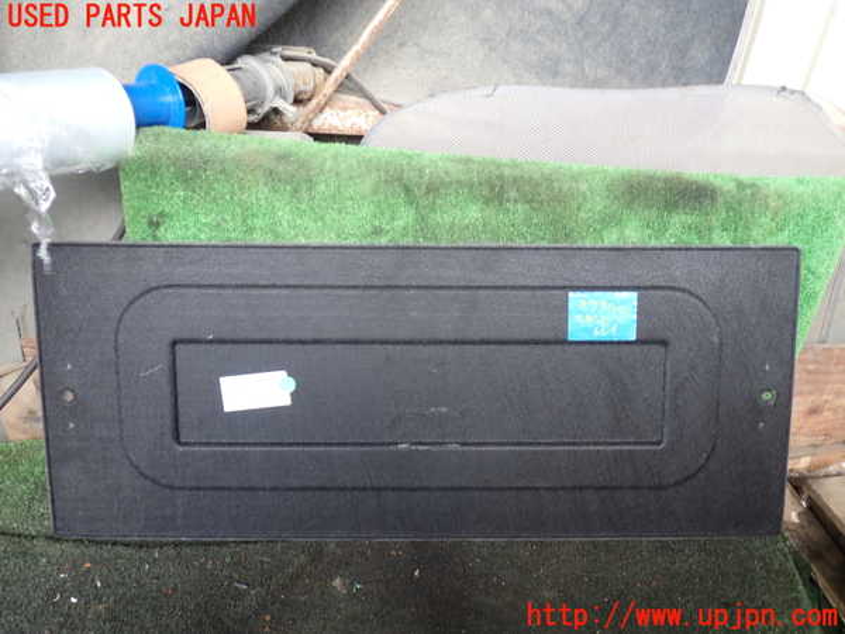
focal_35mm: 30
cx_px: 422
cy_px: 317
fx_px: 732
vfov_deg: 46.8
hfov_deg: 60.0
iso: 125
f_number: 2.3
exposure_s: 1/60
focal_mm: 5.4
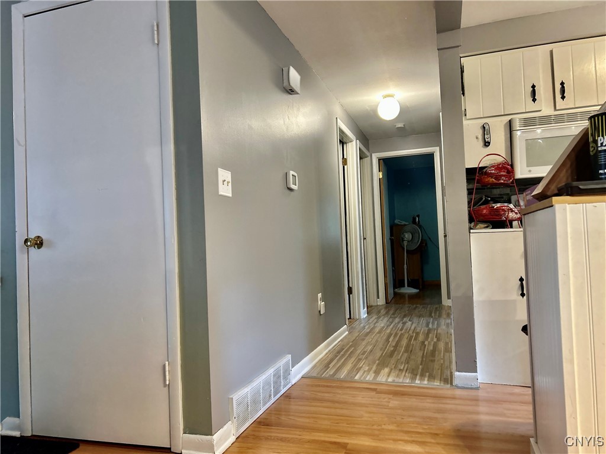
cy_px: 227
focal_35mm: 26
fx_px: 455
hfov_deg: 67.3
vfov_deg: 53.1
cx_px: 303
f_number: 1.5
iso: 250
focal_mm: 5.7
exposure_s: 1/60
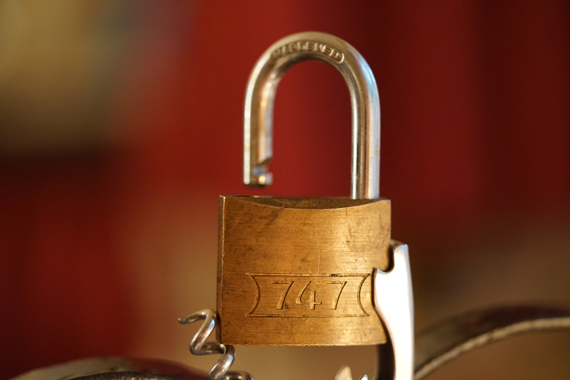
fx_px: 1425
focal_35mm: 90
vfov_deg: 15.2
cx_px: 285
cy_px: 190
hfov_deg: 22.6
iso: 6400
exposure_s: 1/80
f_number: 2.8
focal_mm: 90
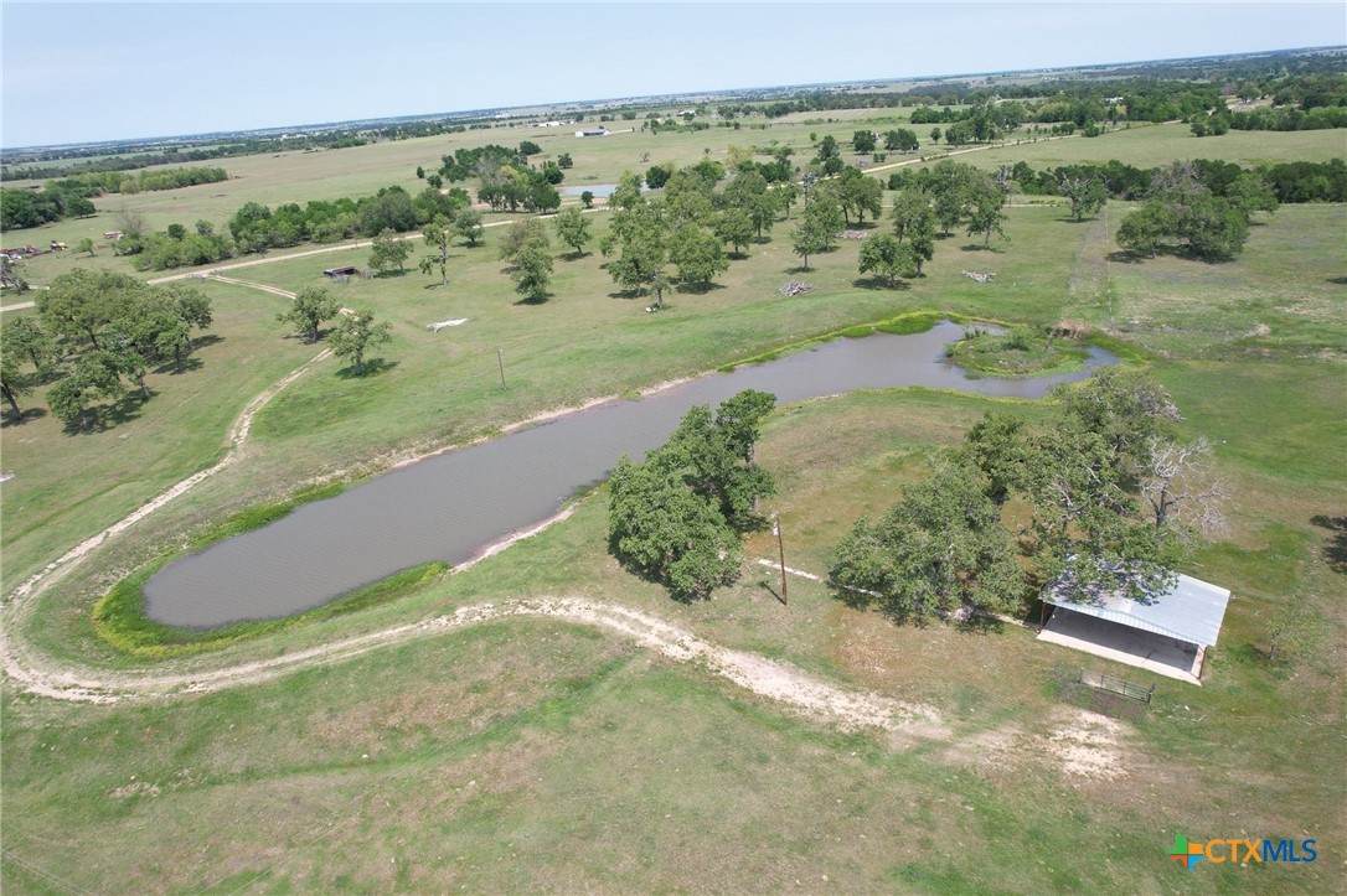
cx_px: 674
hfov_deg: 78.6
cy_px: 448
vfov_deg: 57.2
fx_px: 823
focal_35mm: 22
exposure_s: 1/1250
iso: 100
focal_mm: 8.38
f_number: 2.8
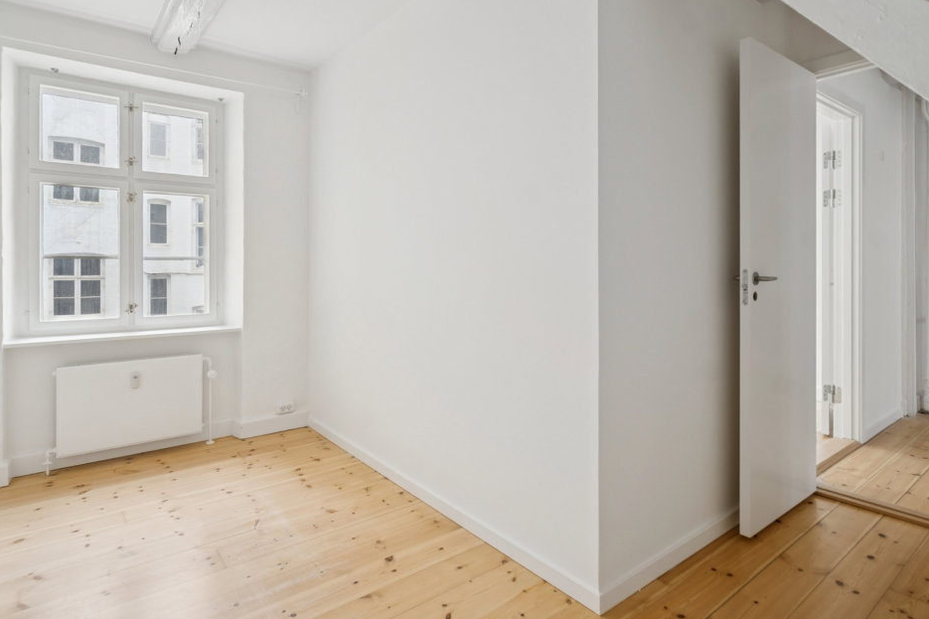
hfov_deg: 86.9
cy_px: 293
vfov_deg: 64.5
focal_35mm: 19
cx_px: 460
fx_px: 490
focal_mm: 16
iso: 400
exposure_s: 1/20
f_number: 4.5
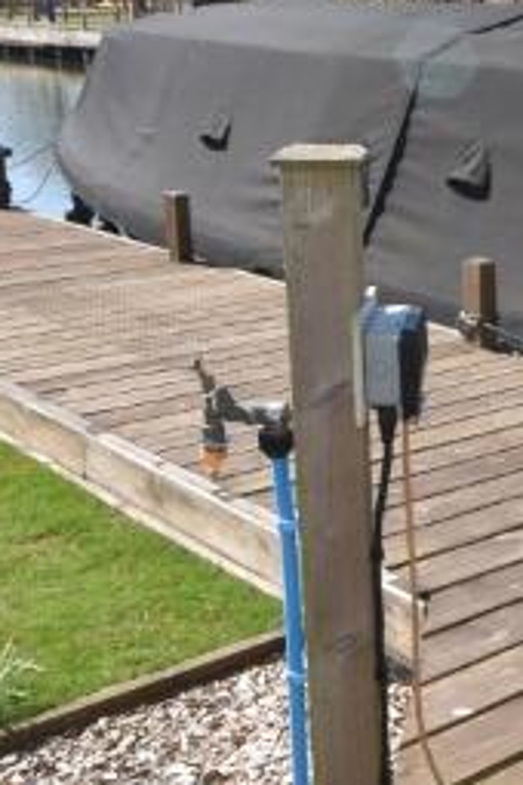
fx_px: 1307
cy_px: 349
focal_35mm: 60
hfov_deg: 20.7
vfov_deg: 33.4
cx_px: 674
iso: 100
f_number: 8
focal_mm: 10
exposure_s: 1/200
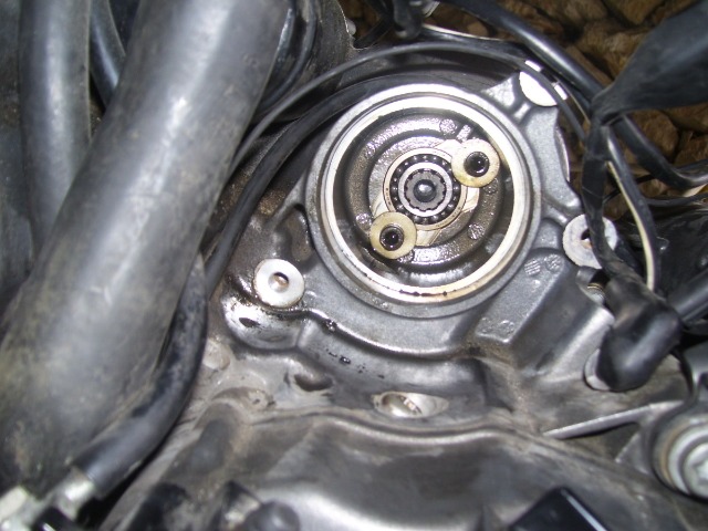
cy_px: 266
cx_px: 354
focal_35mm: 37
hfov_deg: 50.1
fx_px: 757
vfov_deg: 38.7
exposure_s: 1/60
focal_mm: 6
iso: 80
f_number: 2.7
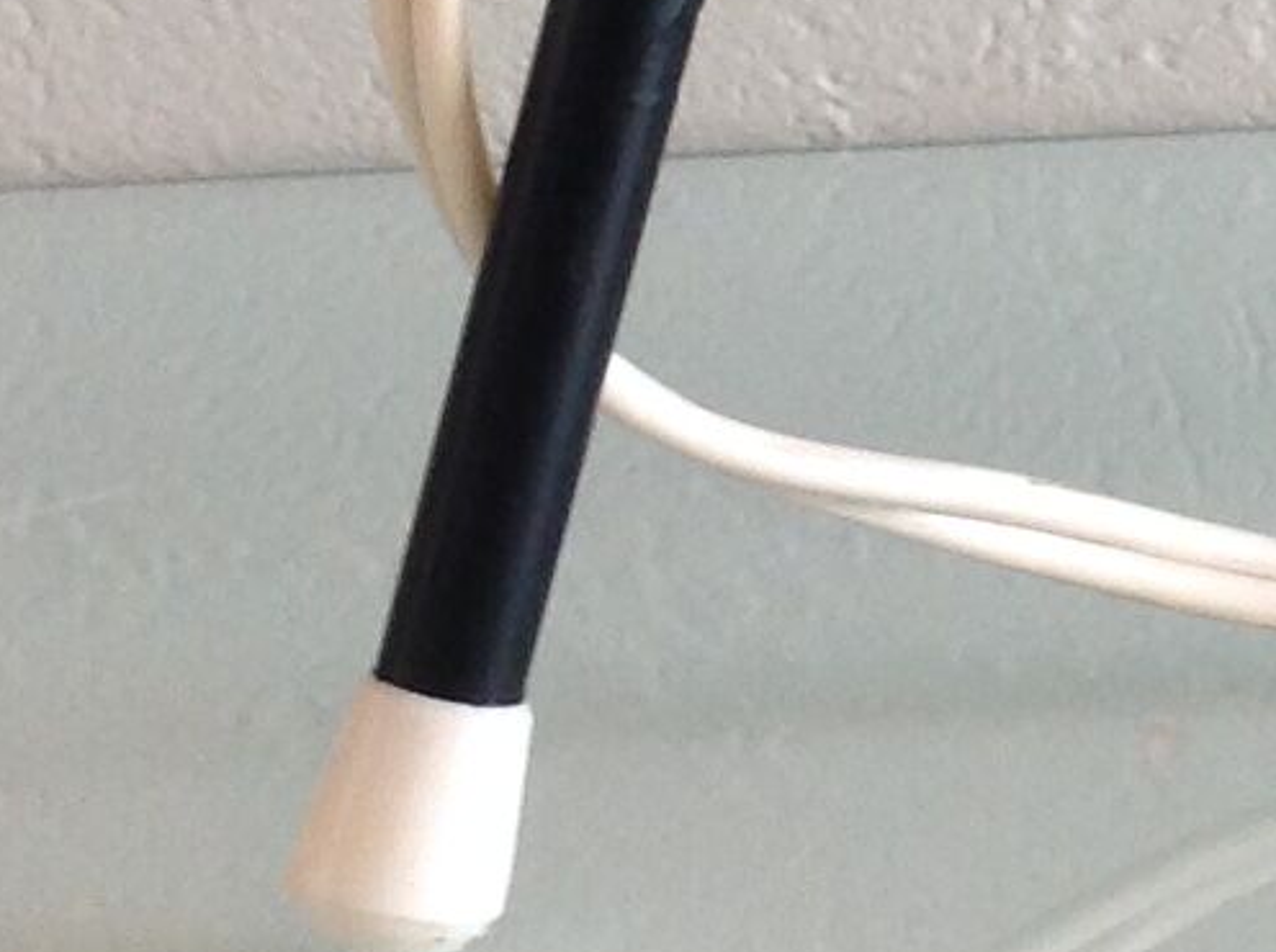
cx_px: 1958
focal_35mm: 183
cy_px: -430
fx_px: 6733
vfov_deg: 7.9
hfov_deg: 10.4
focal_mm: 4.28
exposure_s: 1/15
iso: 80
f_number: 2.4
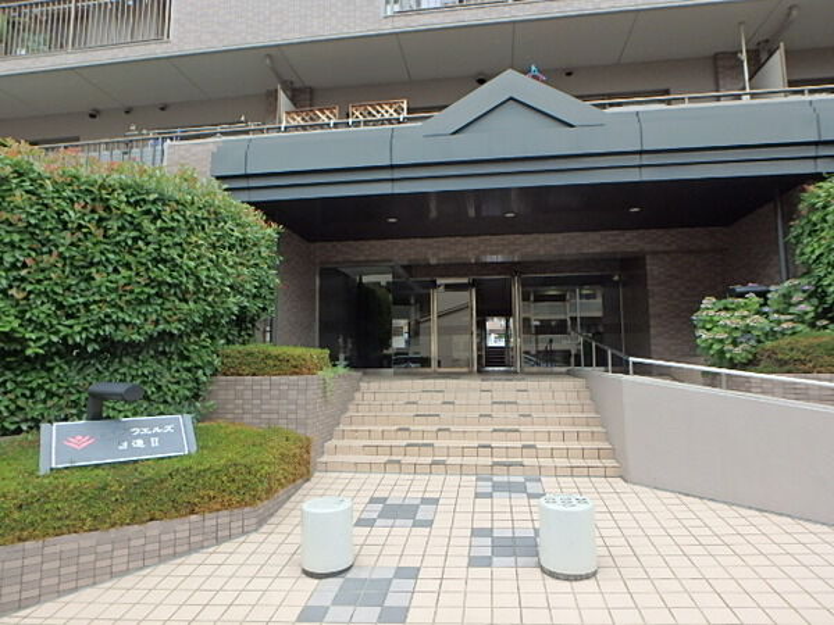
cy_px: 312
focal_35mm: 21
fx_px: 506
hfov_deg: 79.0
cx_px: 417
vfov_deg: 63.4
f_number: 3.5
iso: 125
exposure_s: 1/200
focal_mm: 3.7
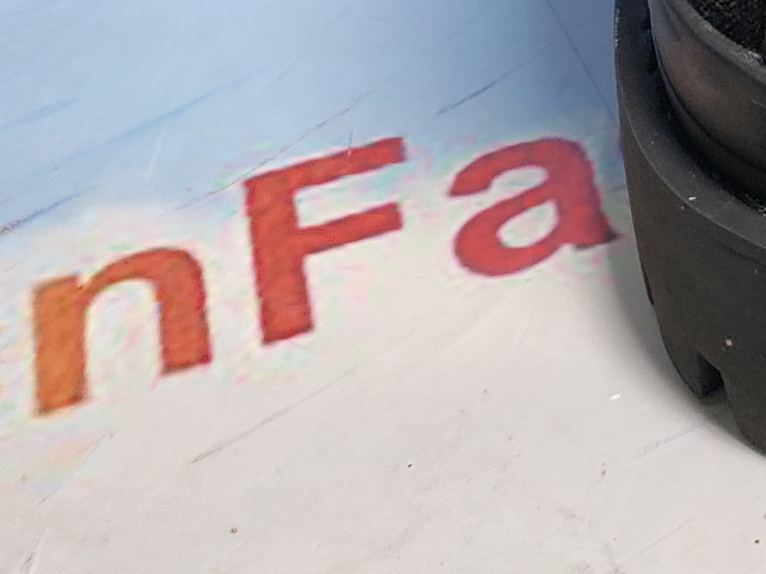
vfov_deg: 13.1
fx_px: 2279
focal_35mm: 103
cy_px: -431
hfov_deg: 16.6
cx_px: 1287
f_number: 1.5
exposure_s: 1/264
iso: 50
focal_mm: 4.3
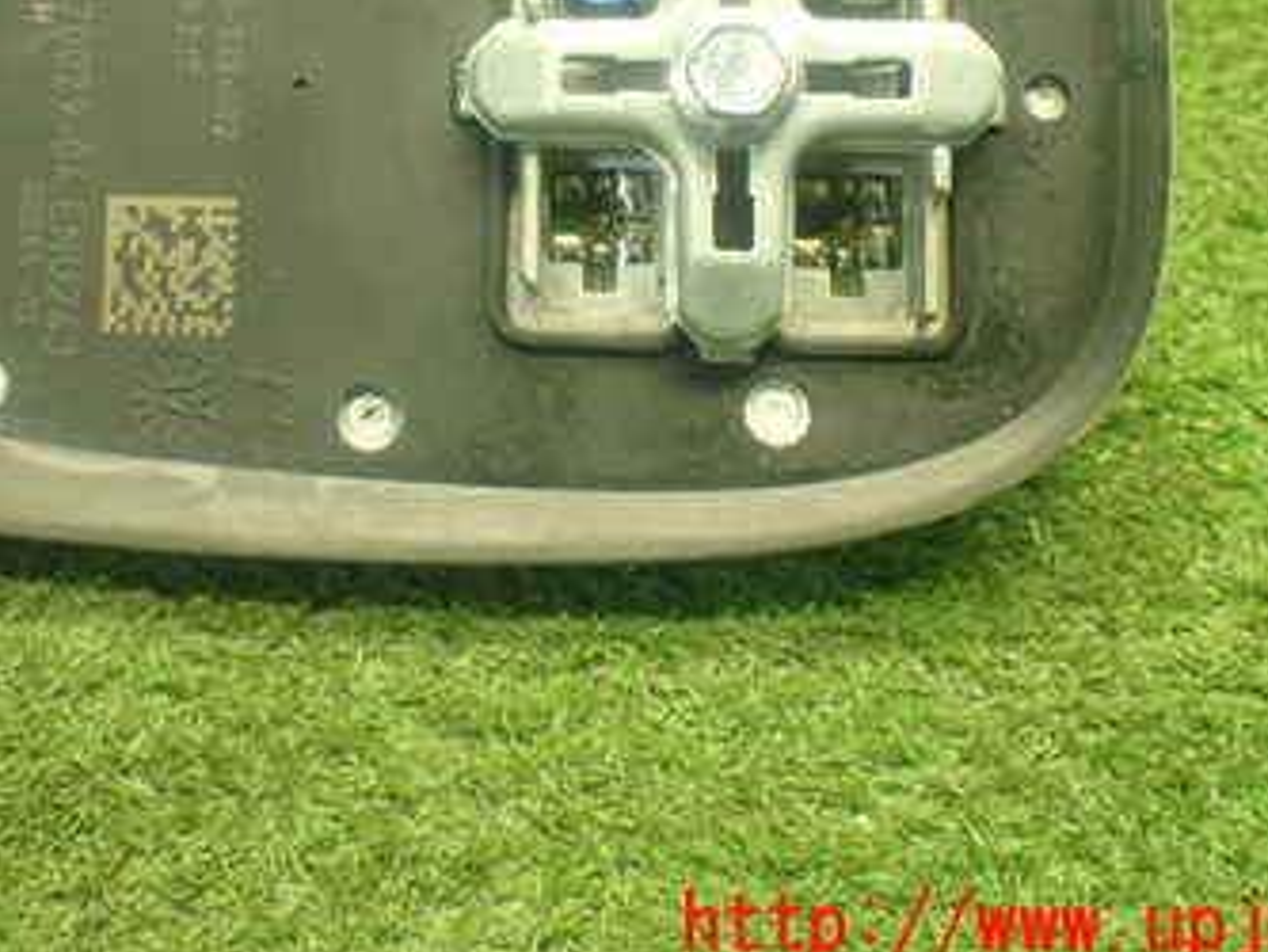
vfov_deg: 26.3
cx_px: 400
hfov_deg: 35.1
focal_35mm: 54
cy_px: 118
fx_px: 1979
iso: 800
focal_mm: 5.4
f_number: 2.3
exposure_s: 1/80
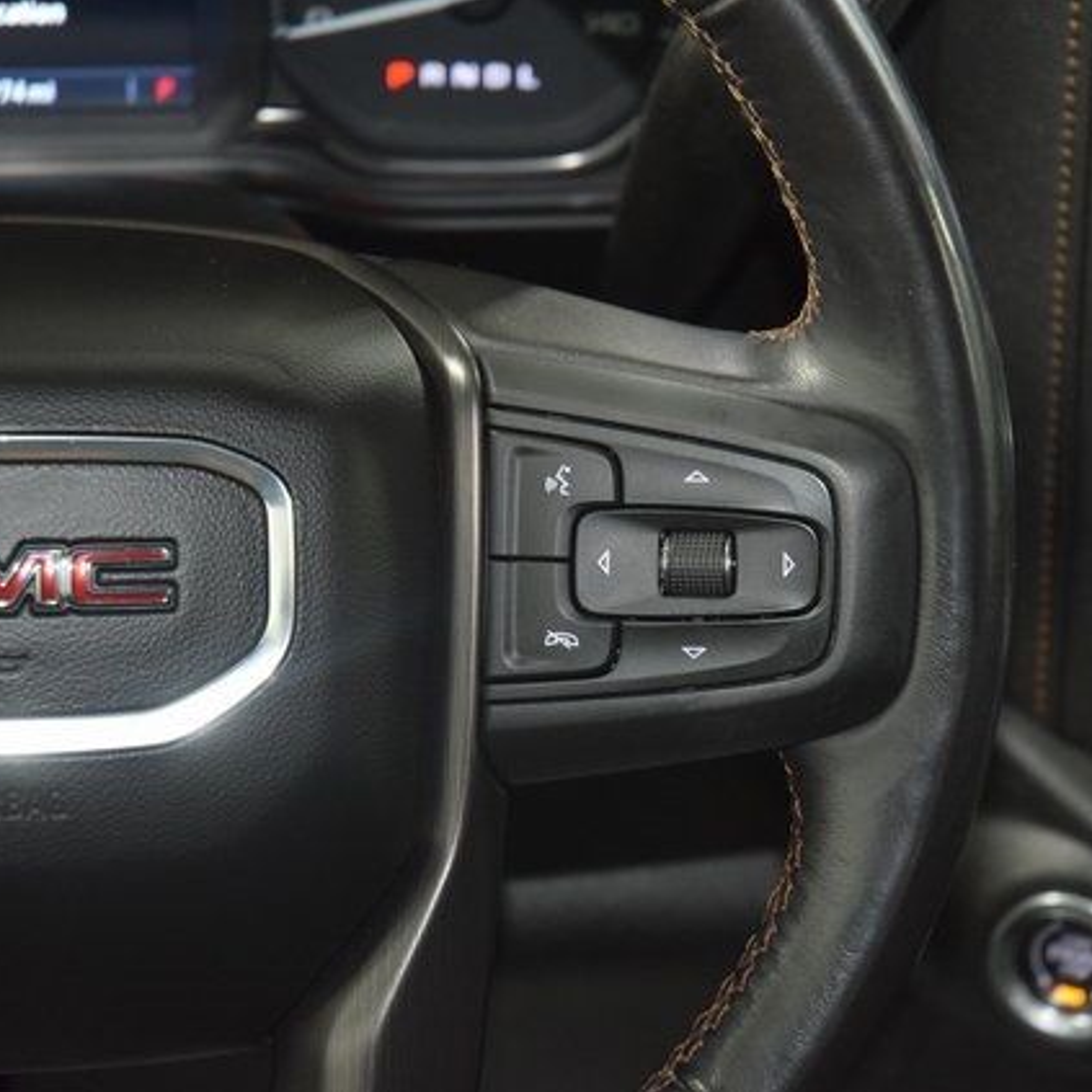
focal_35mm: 135
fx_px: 4818
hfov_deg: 12.9
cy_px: 546
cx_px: 702
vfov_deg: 12.9
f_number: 4.5
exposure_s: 1/20
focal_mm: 70
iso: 2500
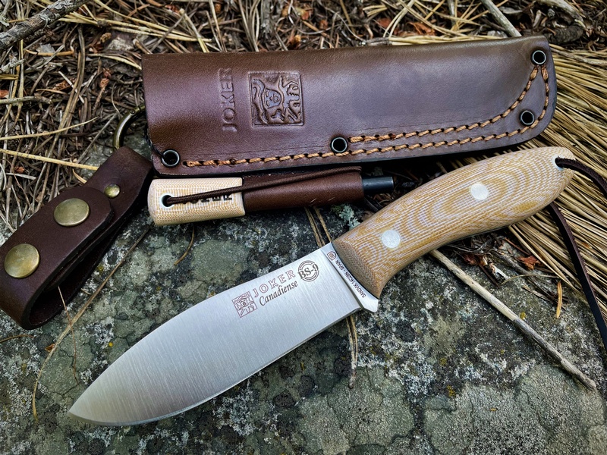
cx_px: 304
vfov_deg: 53.1
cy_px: 228
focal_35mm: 26
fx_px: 456
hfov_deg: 67.3
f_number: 1.6
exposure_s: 1/121
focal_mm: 4.2
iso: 40
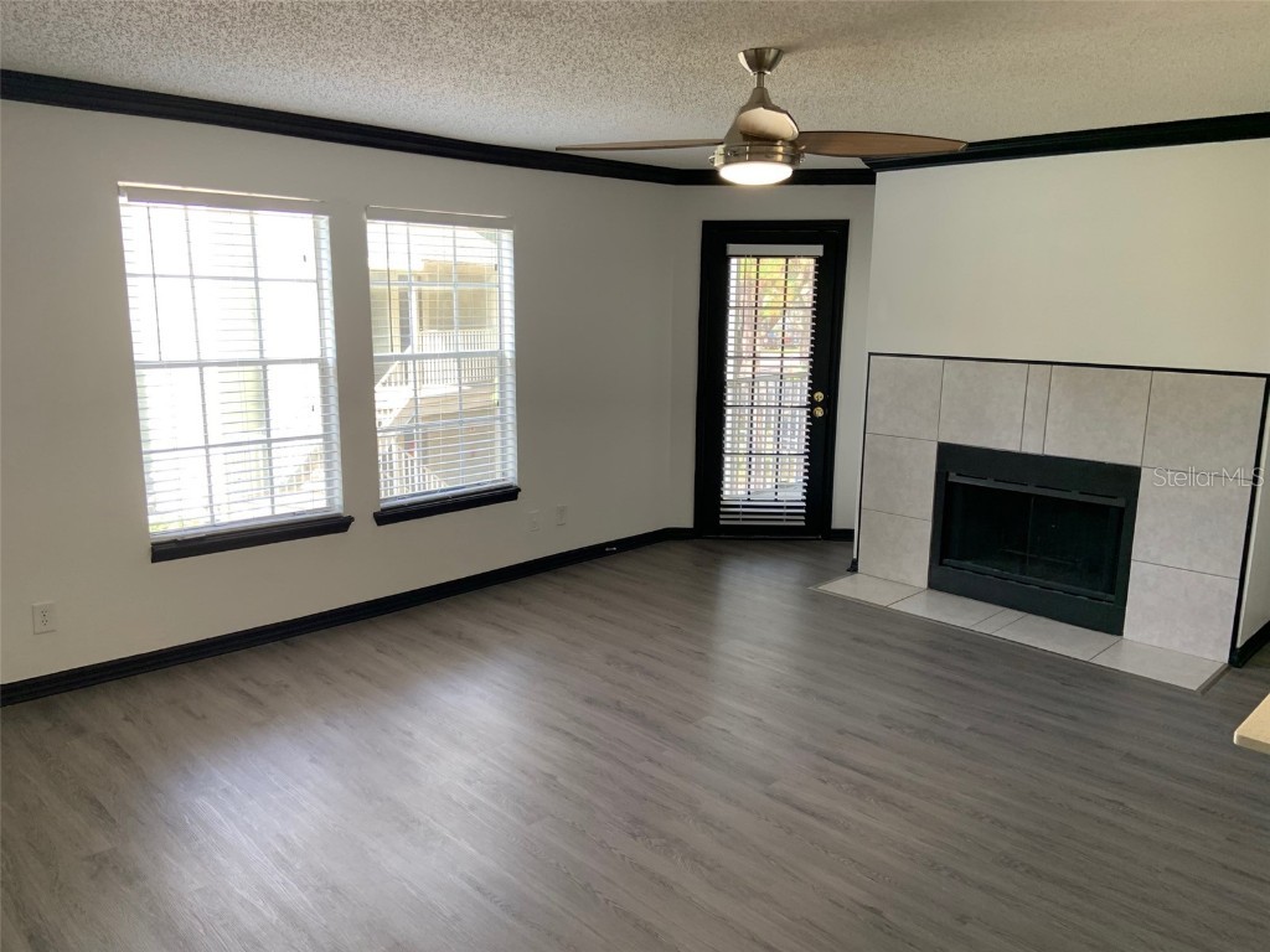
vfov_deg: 53.1
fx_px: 954
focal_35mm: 26
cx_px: 635
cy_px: 476
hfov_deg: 67.3
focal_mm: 4.25
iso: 80
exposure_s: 1/120
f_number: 1.8
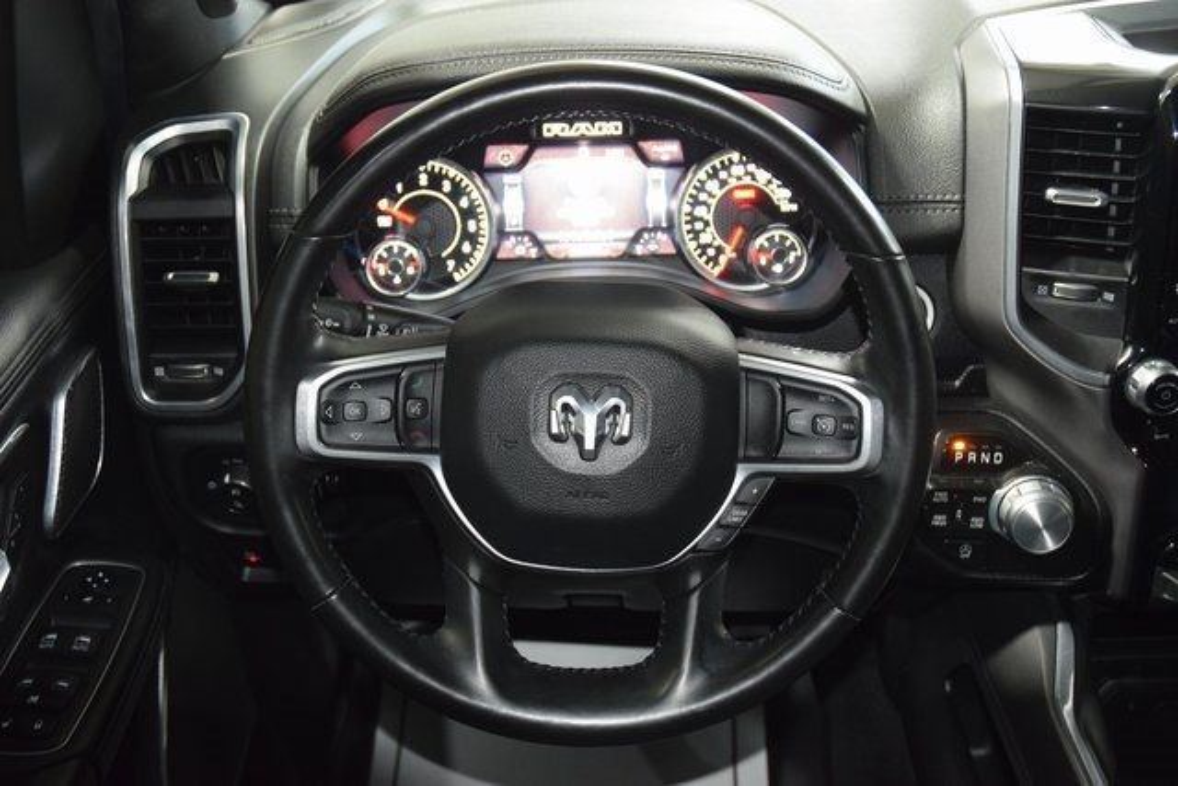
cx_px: 589
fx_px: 1325
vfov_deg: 33.0
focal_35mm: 40
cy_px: 393
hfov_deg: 47.9
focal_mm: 27
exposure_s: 1/13
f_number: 3.8
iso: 2000
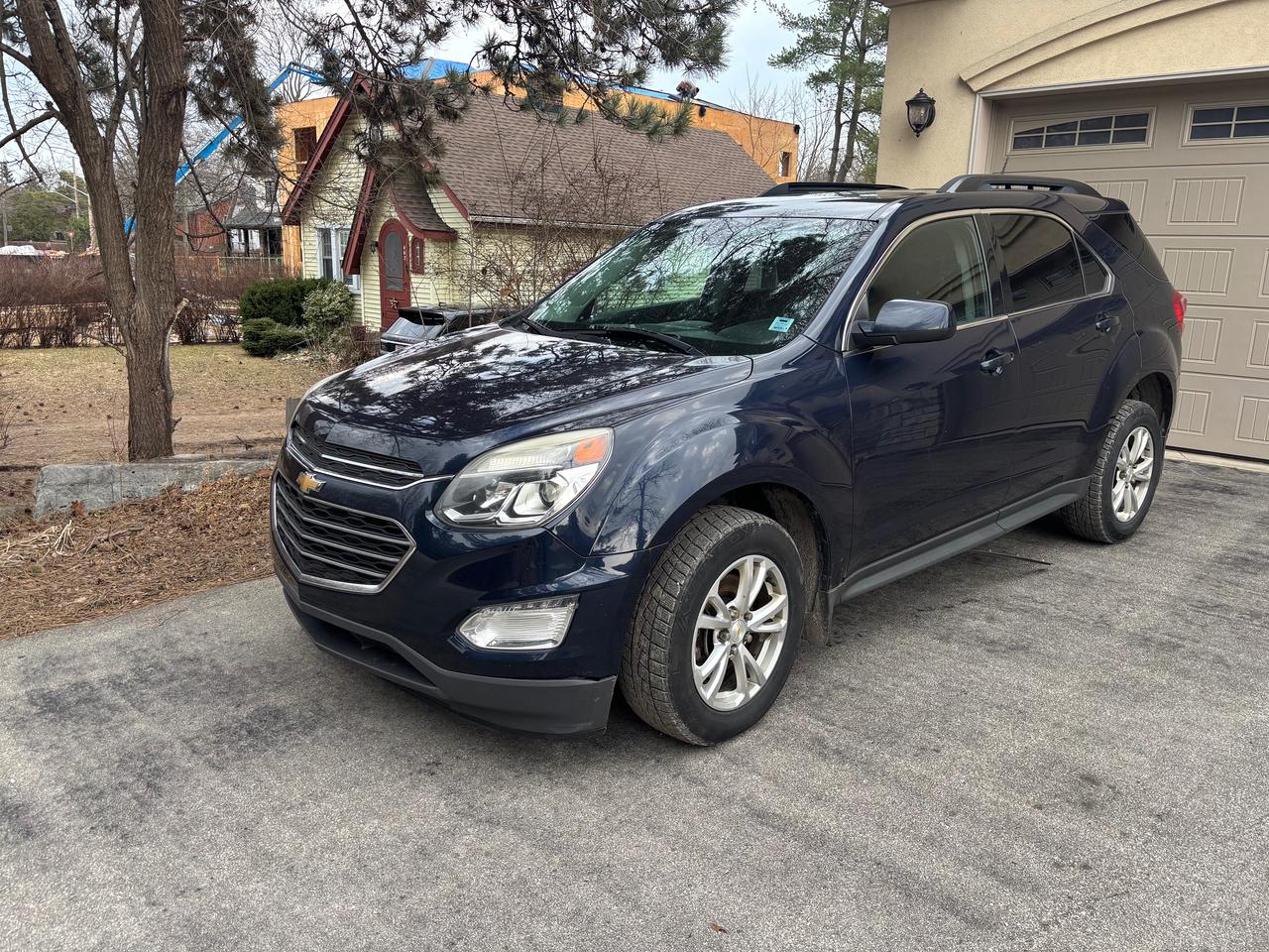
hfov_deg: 67.3
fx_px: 953
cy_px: 476
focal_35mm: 26
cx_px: 634
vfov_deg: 53.1
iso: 50
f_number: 1.6
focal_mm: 5.96
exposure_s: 1/433
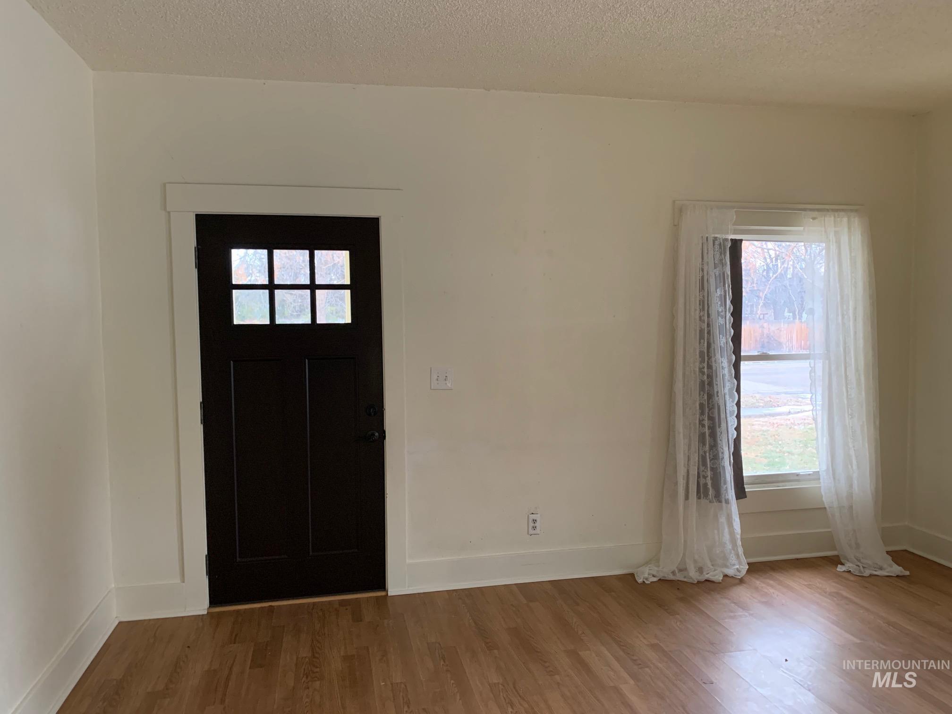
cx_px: 476
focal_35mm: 26
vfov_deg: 53.1
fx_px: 715
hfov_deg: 67.3
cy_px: 357
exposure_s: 1/50
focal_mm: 4.25
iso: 400
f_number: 1.8
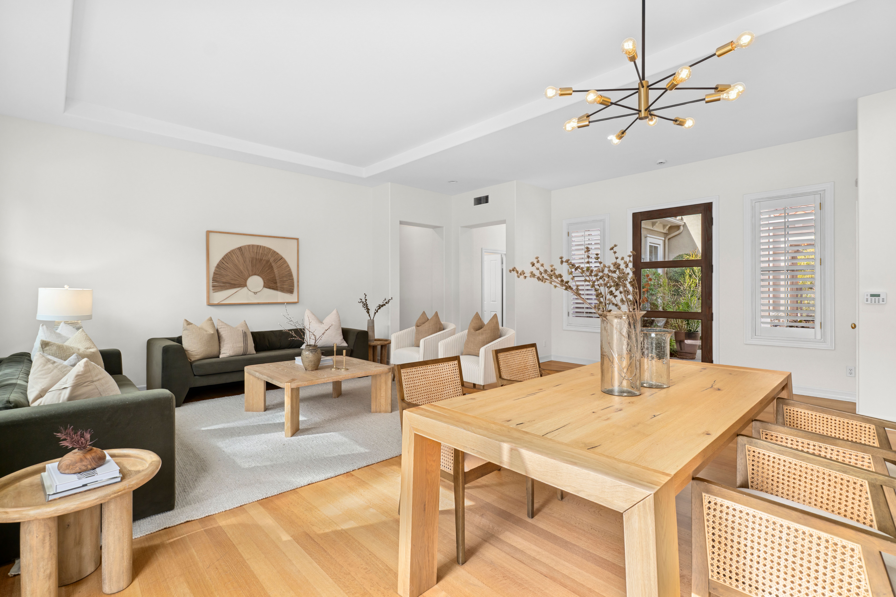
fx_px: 398
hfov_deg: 96.8
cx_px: 448
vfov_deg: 73.7
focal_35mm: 16
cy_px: 298
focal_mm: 16
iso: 100
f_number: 9
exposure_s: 1/8
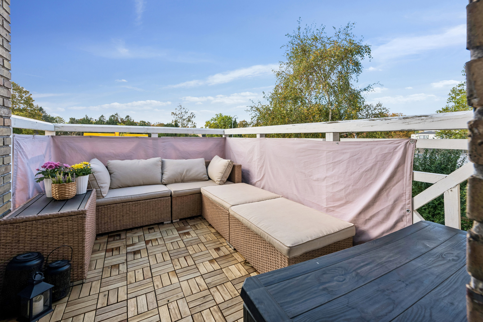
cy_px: 161
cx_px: 242
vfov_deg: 77.3
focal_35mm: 15
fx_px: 201
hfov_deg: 100.4
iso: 280
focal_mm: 15
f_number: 13
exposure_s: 1/125
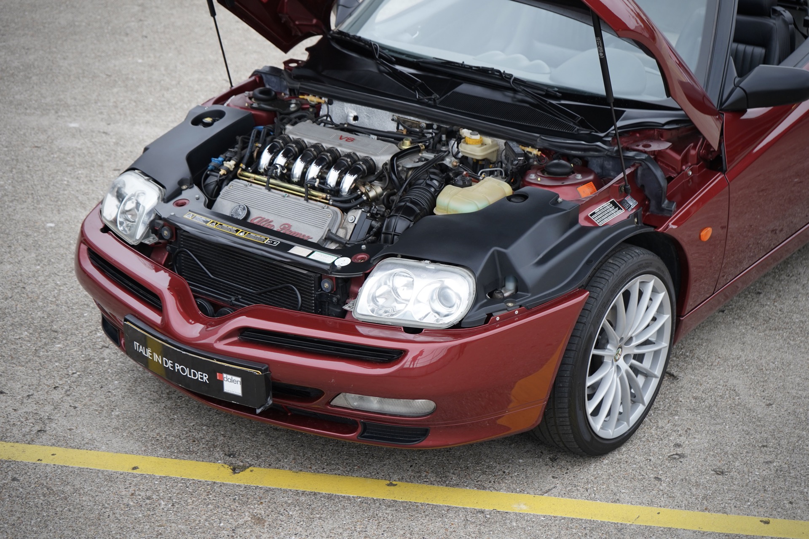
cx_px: 404
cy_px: 270
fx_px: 1573
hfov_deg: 28.8
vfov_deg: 19.5
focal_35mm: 70
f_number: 5.6
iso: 640
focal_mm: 70
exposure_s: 1/160
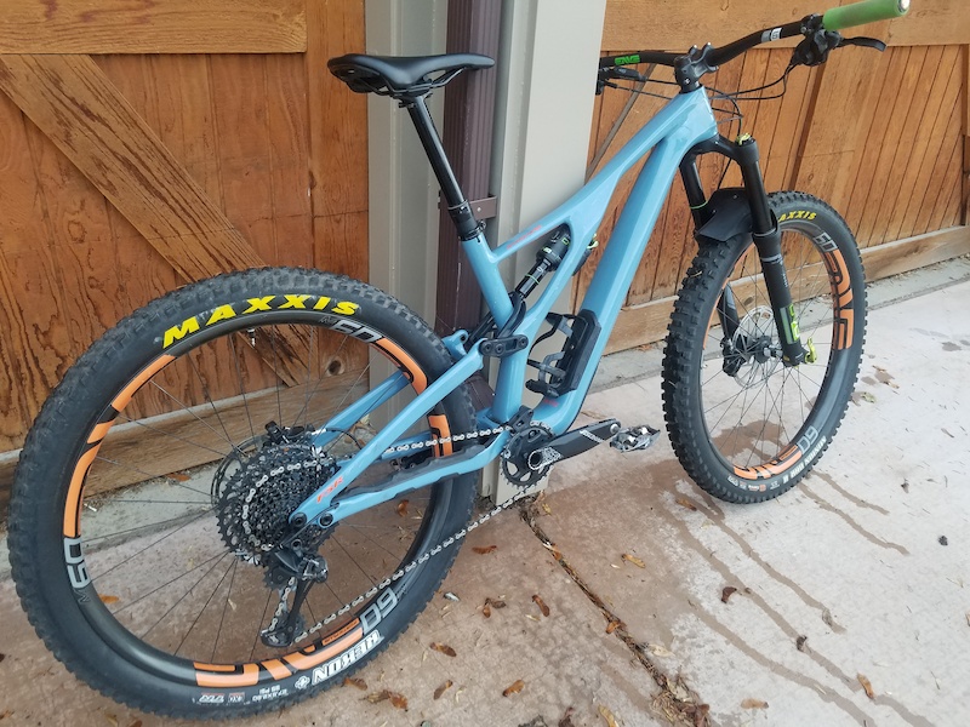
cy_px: 364
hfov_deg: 67.3
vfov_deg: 53.1
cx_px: 485
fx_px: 729
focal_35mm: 26
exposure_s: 1/60
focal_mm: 4.2
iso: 125
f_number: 1.7
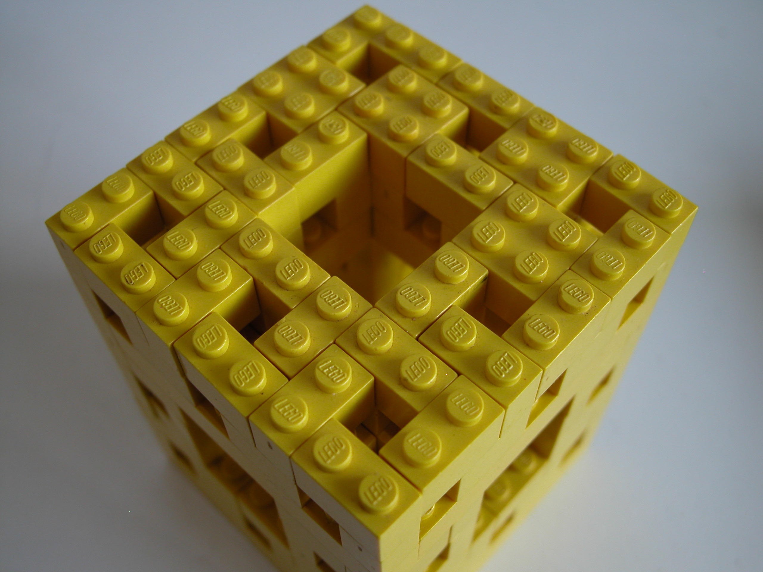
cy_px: 286
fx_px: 838
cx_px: 382
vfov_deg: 37.7
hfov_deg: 49.0
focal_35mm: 38
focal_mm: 10
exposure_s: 1/30
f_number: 2.9
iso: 100
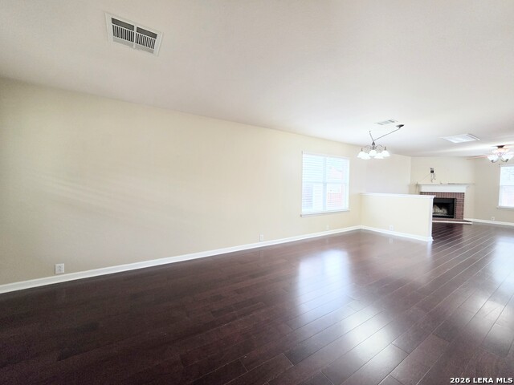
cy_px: 192
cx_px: 257
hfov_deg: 106.2
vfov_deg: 89.9
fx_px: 193
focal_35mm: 13
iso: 200
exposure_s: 1/120
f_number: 1.9
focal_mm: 2.2
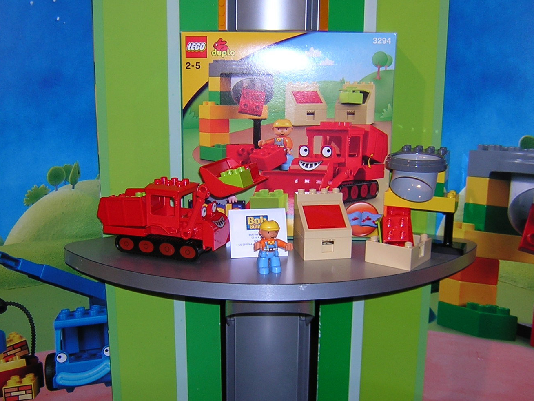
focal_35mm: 44
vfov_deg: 32.9
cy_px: 205
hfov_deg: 42.9
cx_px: 269
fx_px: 679
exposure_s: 1/60.1
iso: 100
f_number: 2.6
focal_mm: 4.7
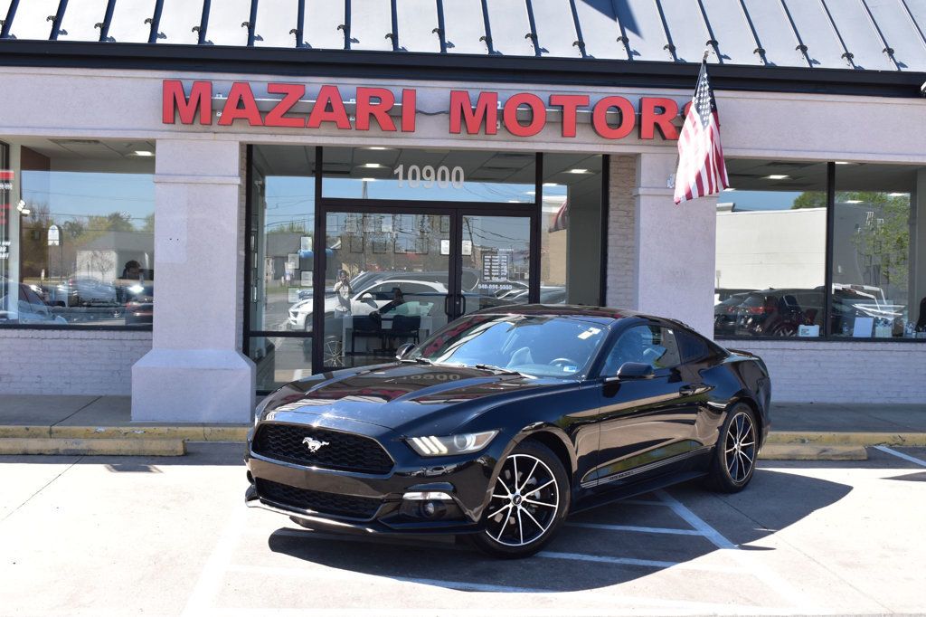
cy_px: 308
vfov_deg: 28.1
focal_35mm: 48
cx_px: 463
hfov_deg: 41.1
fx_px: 1234
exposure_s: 1/250
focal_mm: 32
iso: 400
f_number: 10
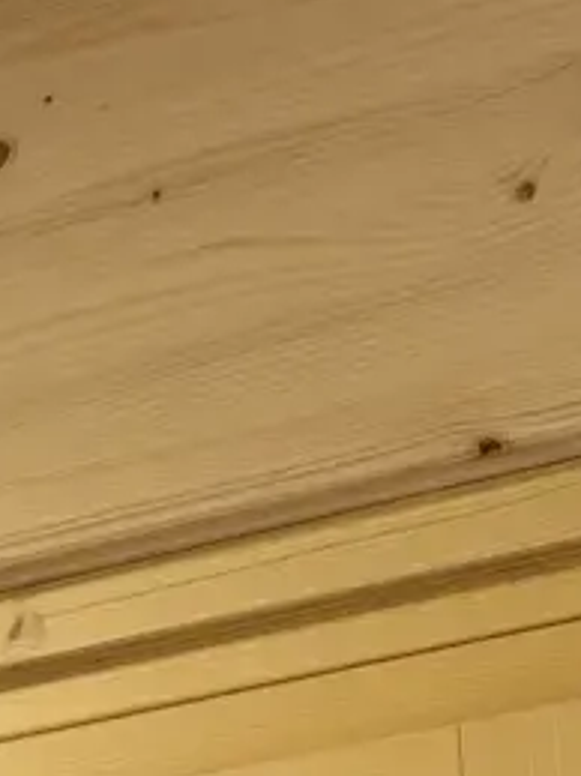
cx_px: -395
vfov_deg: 10.1
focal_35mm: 193
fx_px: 4323
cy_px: 983
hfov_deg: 7.5
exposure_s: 1/50
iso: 80
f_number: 1.5
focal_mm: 5.7
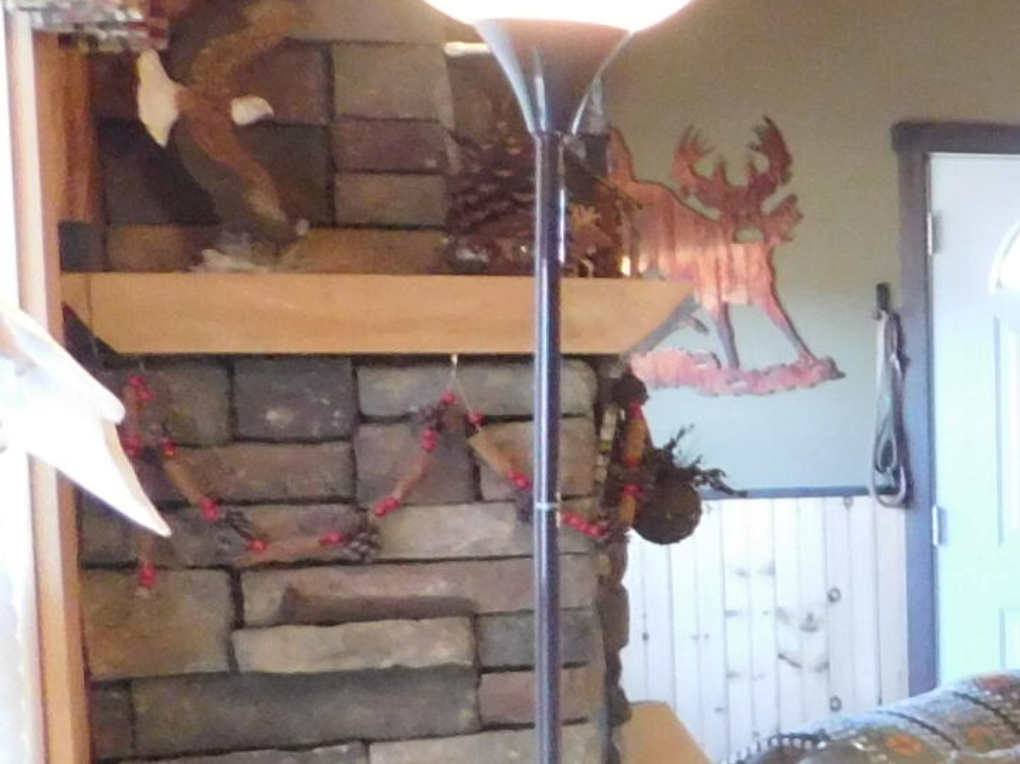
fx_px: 2828
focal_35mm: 96
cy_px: 534
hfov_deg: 16.5
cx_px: 1924
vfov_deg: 15.4
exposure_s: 1/15
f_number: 3
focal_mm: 4
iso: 400
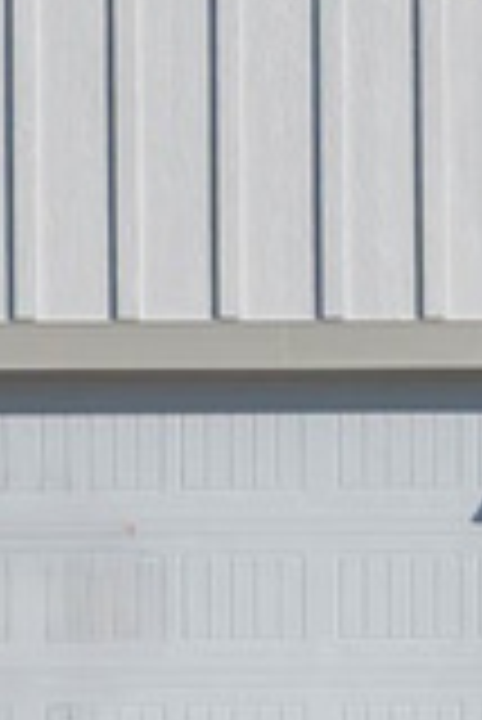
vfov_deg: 10.7
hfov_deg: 7.0
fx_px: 3847
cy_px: 140
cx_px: -419
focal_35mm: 192
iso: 320
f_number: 8
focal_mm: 30
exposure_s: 1/250
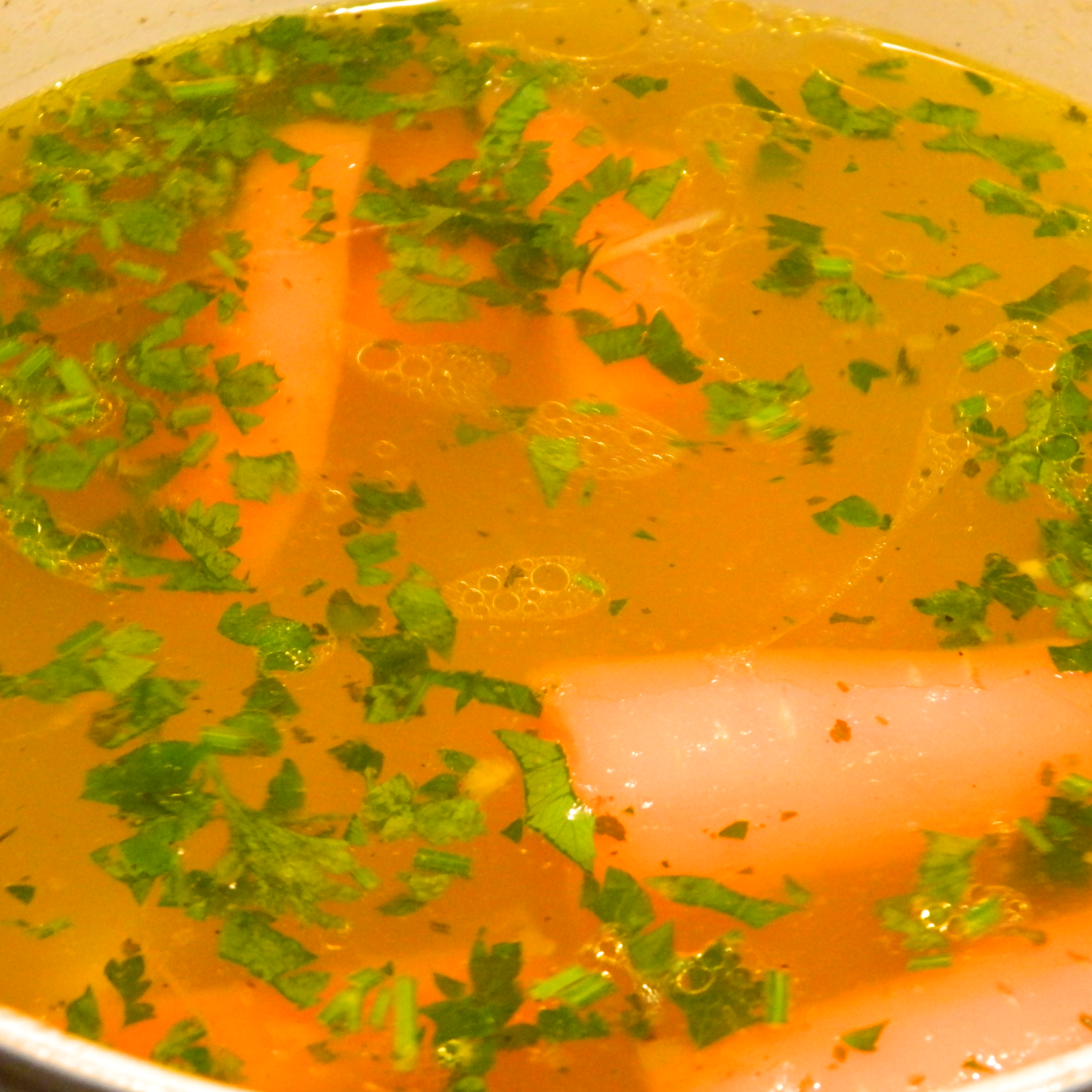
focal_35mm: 100
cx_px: 564
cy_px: 541
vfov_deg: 17.4
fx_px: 3569
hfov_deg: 17.4
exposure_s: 1/10
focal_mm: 15.1
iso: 720
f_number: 4.2
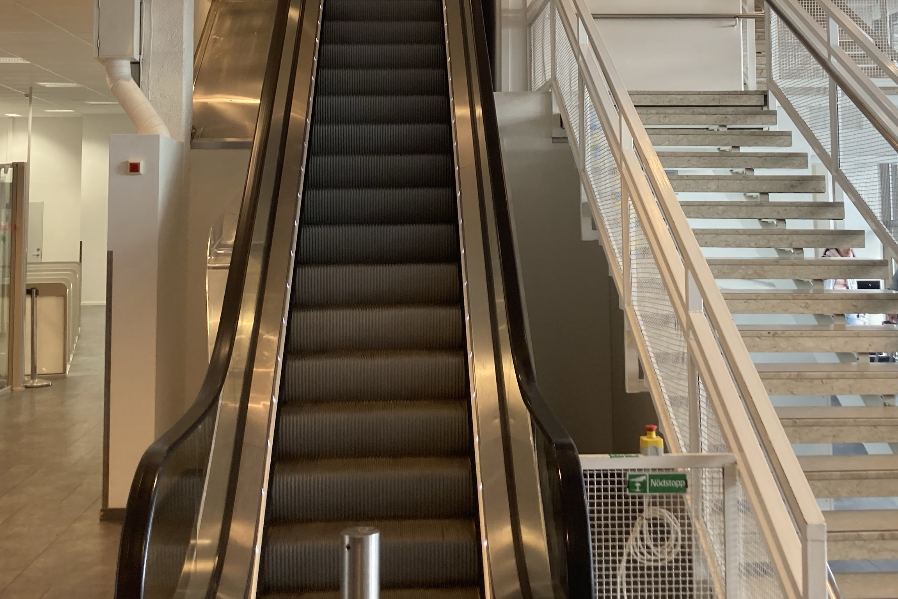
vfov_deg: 26.0
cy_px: 113
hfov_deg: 38.8
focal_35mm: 51
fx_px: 1272
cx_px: 500
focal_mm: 3.99
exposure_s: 1/50
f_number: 1.8
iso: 64
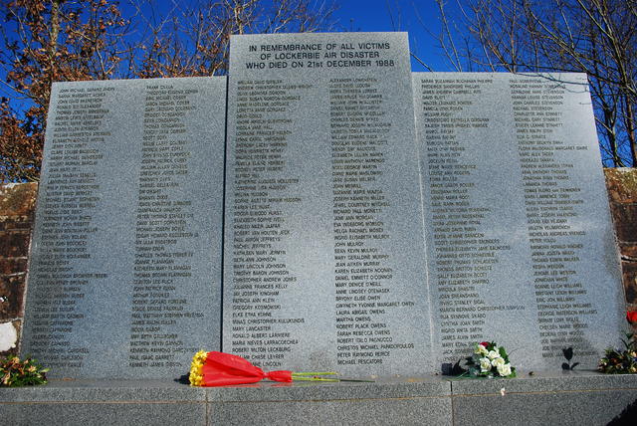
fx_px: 531
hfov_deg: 61.9
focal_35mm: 30
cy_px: 213
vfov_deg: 43.7
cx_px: 318
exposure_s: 1/200
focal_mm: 20
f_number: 7.1
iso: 200
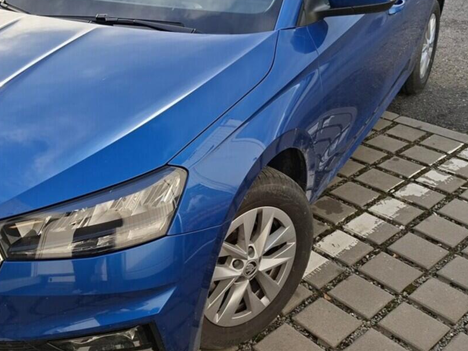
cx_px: 133
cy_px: 128
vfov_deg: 34.9
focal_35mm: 41
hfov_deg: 44.6
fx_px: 554
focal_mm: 5.54
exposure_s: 1/374
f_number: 1.8
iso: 50
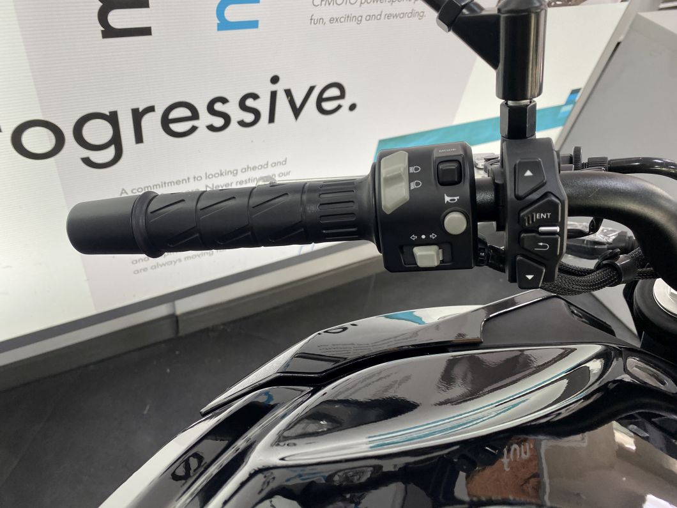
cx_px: 338
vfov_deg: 53.1
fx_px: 508
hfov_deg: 67.3
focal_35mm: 26
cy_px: 254
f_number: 1.8
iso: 80
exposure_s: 1/100
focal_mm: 4.25
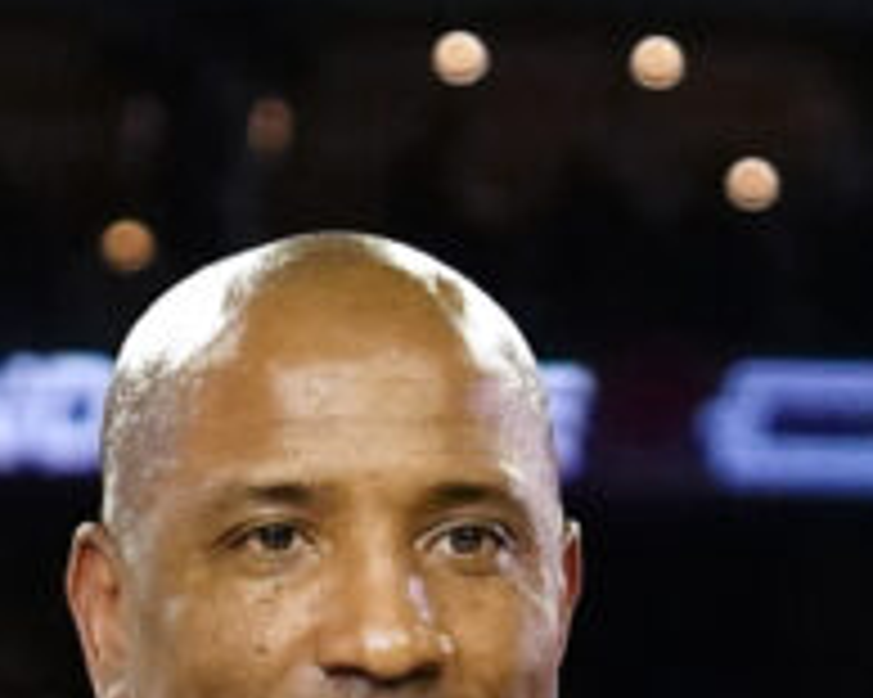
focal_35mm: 511
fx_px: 13196
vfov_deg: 3.0
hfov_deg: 3.8
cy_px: 1412
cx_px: 788
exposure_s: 1/2500
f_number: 3.5
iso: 8000
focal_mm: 69
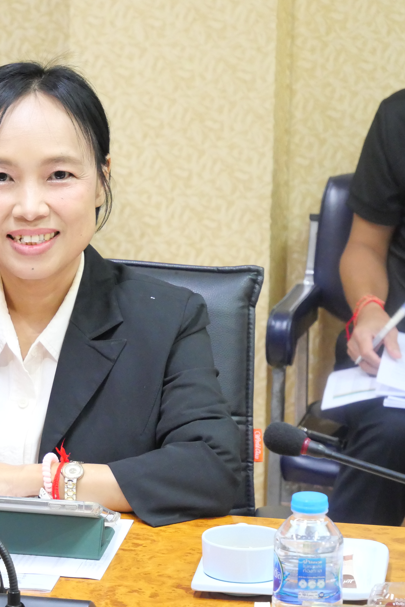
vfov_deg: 13.2
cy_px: 303
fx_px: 2615
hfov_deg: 8.8
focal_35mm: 155
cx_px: 13
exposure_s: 1/15
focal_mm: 50
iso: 3200
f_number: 5.6
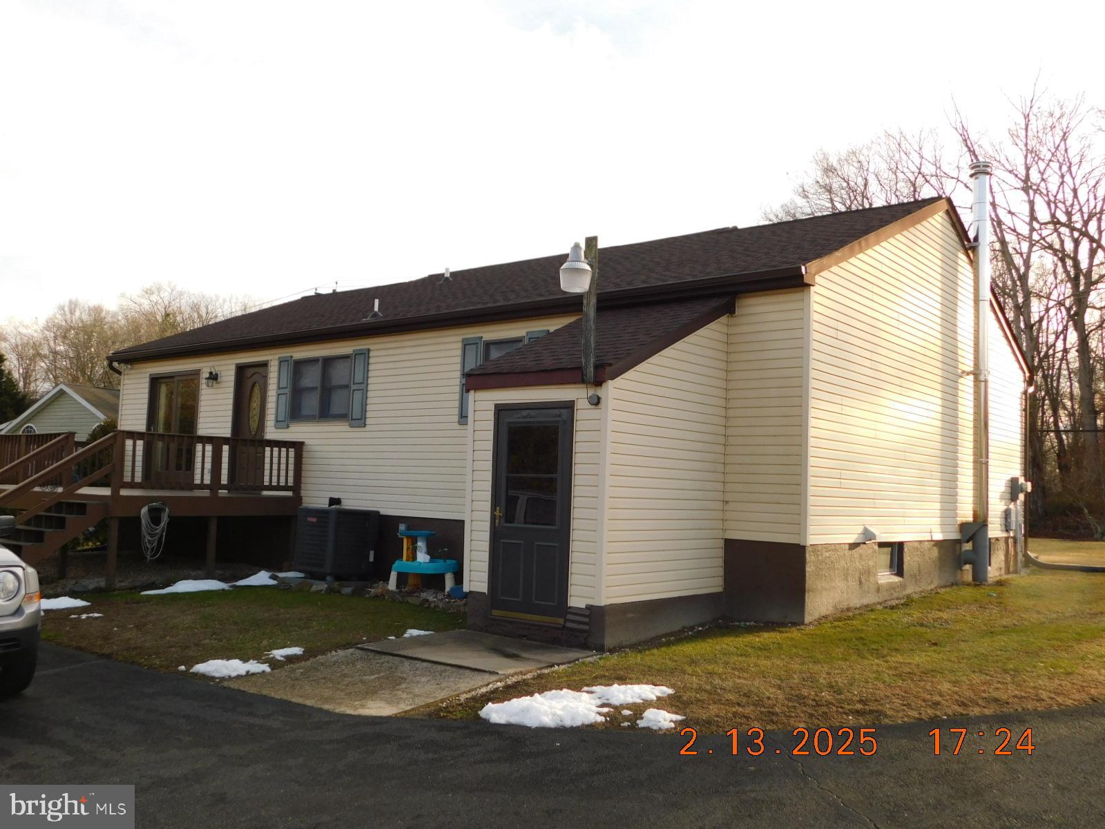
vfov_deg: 46.8
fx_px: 958
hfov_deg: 60.0
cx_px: 552
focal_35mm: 30
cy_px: 414
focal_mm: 5.3
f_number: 3.2
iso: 125
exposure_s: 1/400
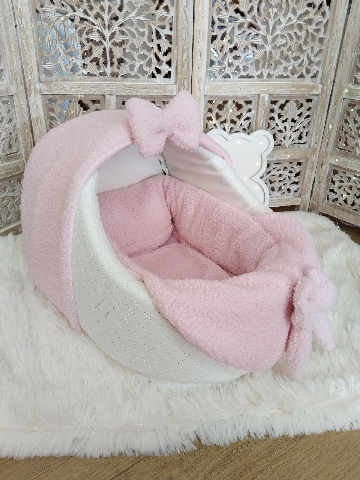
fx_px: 361
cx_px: 180
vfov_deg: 67.3
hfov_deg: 53.1
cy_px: 240
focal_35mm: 26
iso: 500
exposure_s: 1/50
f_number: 1.9
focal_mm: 4.95
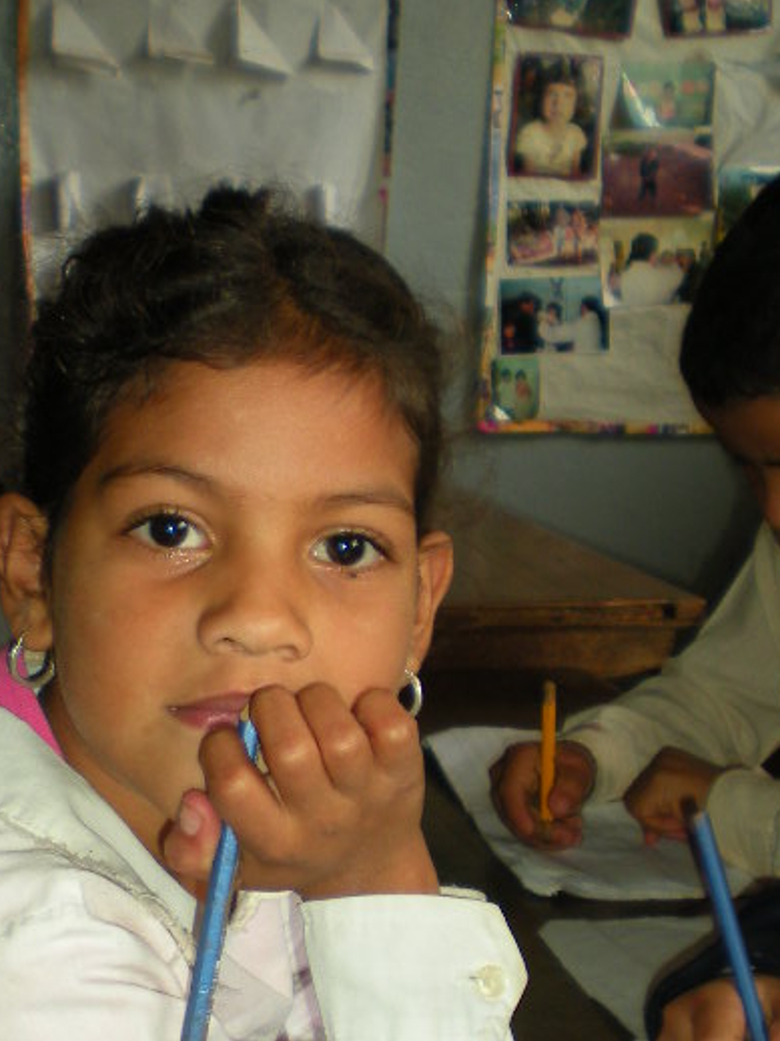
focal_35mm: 75
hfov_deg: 19.5
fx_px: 2254
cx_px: 229
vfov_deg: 25.9
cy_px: 690
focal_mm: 6.3
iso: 64
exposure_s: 1/30
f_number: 3.1
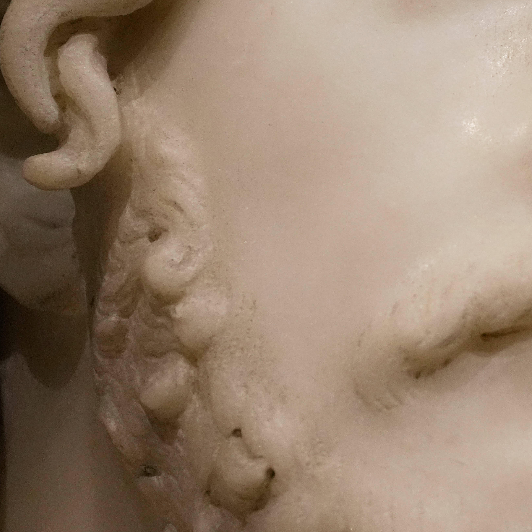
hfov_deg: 1.6
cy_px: 158
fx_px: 19457
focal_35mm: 1119
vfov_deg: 1.6
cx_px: 452
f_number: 5.6
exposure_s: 1/80
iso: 3200
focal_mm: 400
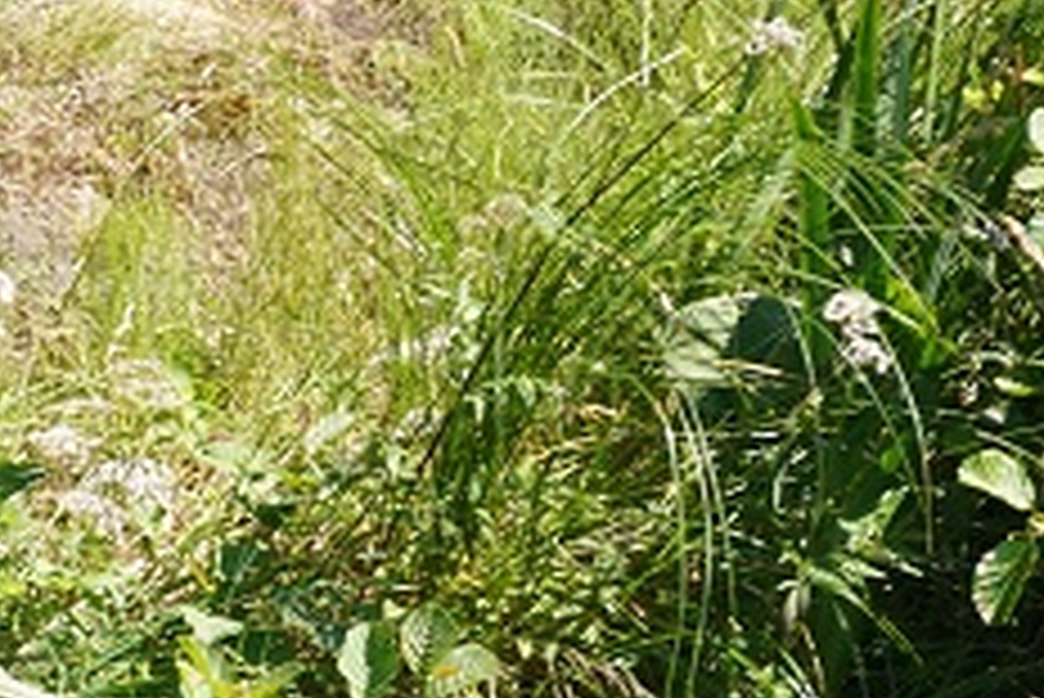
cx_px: -567
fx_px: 25593
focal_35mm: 882
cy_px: 1401
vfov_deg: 1.6
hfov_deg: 2.3
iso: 500
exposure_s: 1/320
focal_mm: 205
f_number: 9
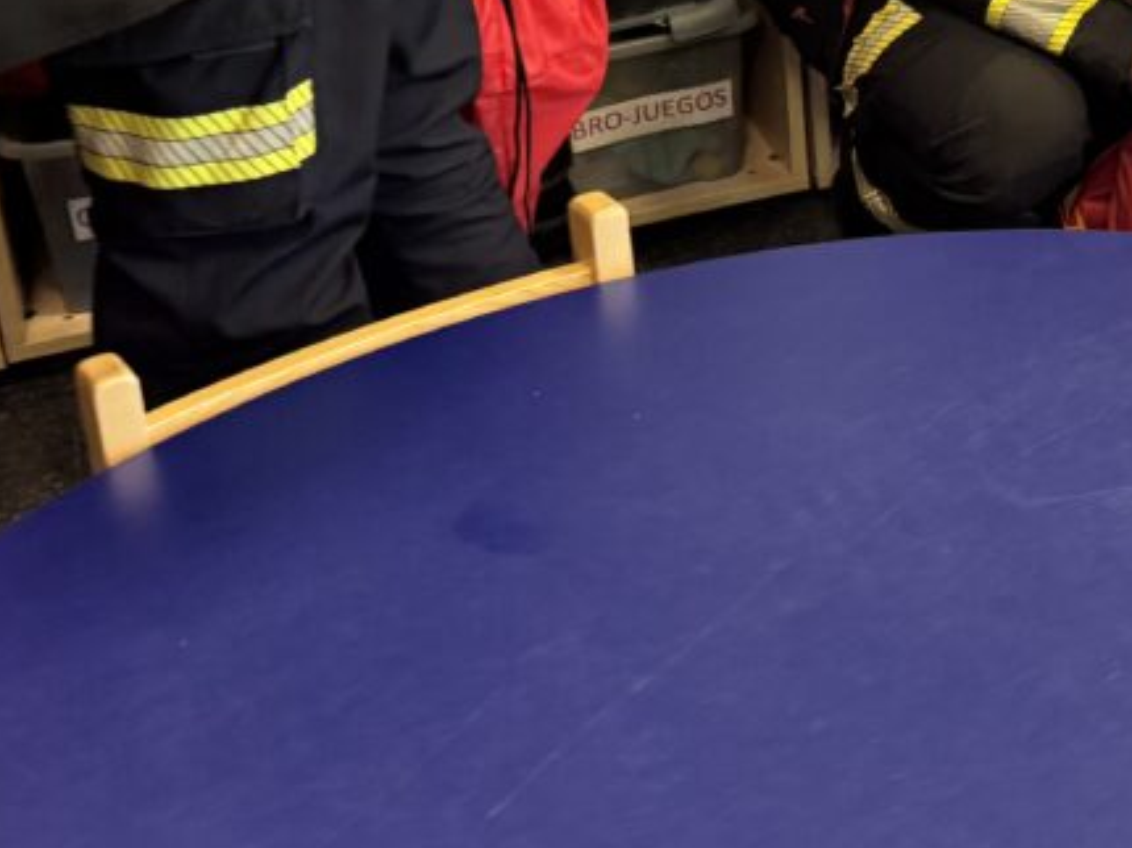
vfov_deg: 20.7
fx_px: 2190
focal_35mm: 67
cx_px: 1306
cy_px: -116
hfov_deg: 26.3
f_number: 1.78
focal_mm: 6.76
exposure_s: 1/50
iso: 200
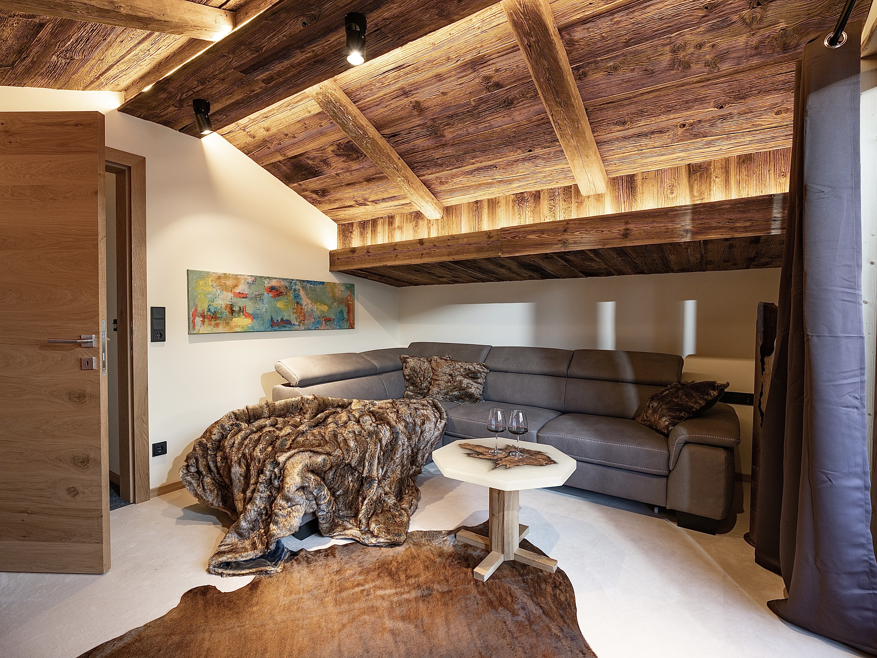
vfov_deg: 78.1
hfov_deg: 94.5
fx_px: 405
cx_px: 438
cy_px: 329
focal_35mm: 16
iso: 250
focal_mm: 8
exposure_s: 1/5
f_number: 6.3
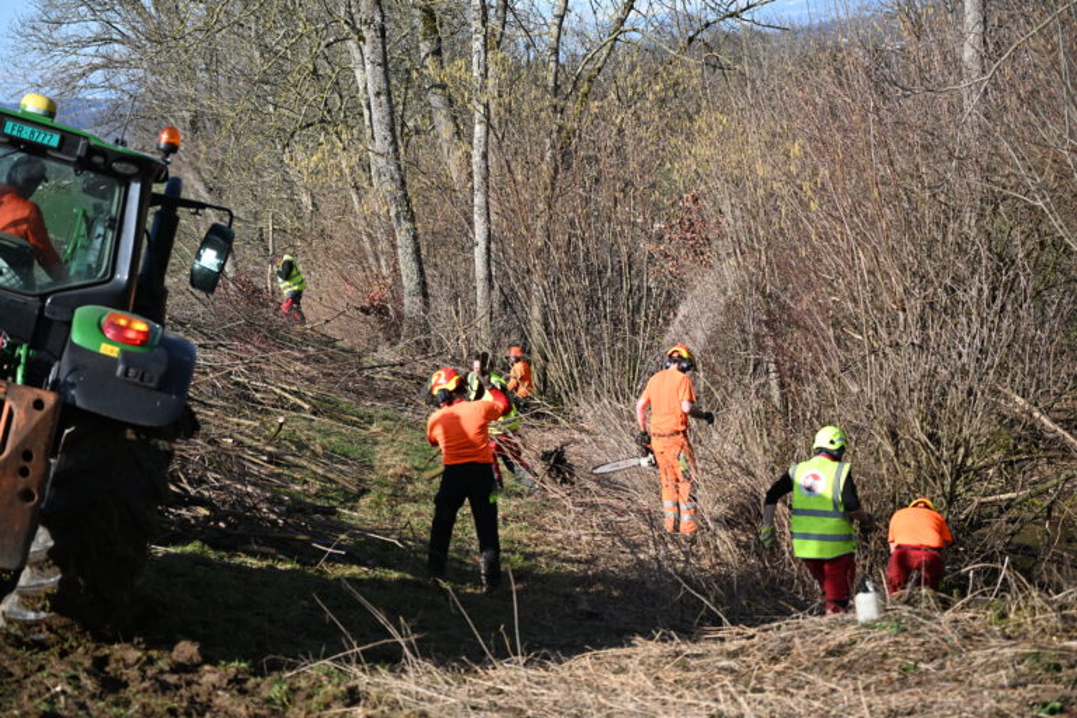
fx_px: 2991
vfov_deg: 13.7
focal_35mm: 100
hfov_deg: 20.4
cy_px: 359
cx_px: 538
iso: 320
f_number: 4.5
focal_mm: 100
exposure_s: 1/1600
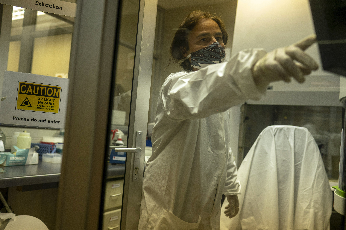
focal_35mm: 35
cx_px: 173
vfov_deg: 37.9
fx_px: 336
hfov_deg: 54.4
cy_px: 115
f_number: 2.8
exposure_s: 1/250
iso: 1000
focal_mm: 35
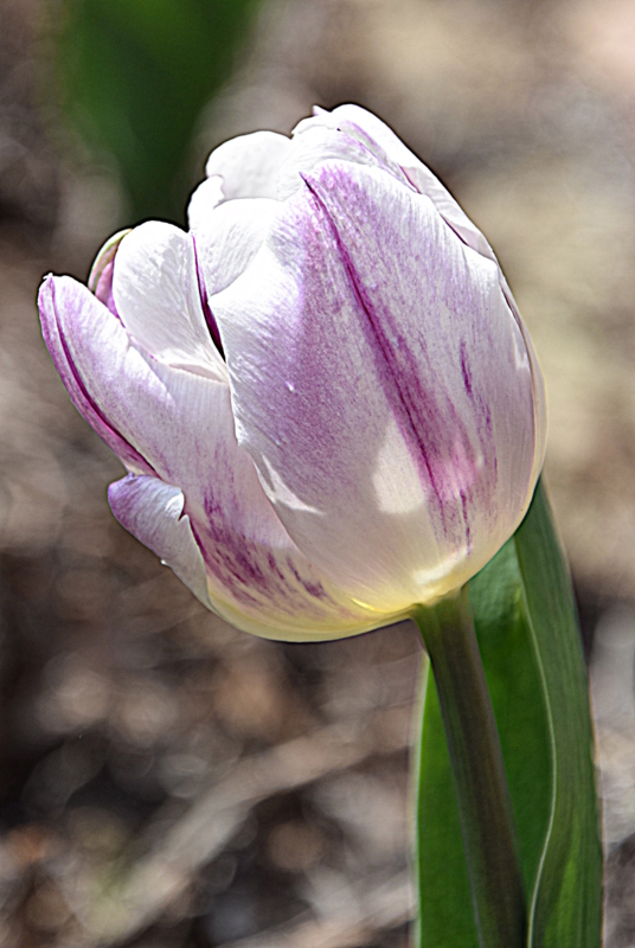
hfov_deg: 8.7
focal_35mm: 158
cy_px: 474
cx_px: 318
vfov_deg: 13.0
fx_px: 4153
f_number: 8
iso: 200
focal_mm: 105
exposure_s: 1/640
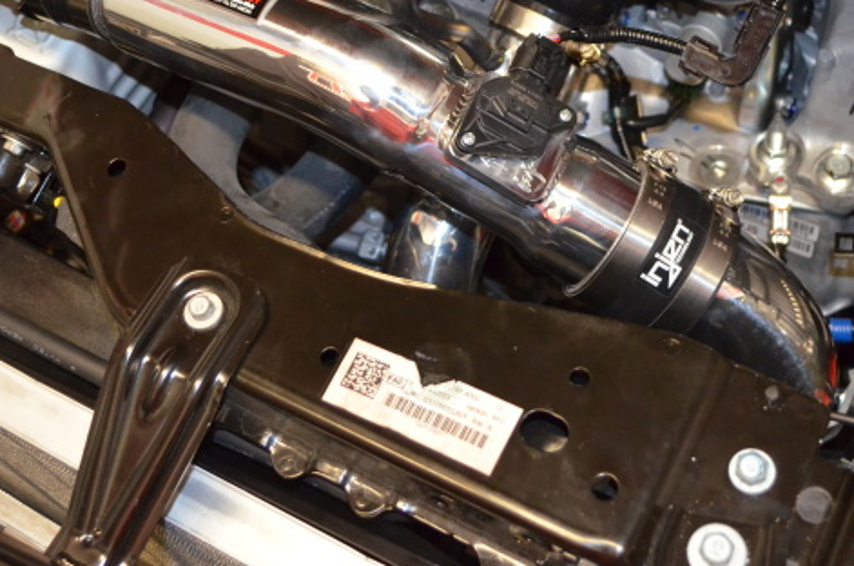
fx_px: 1326
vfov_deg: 23.7
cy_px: 111
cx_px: 455
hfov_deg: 35.7
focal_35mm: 56
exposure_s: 1/60
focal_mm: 22
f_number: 3.8
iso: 2500
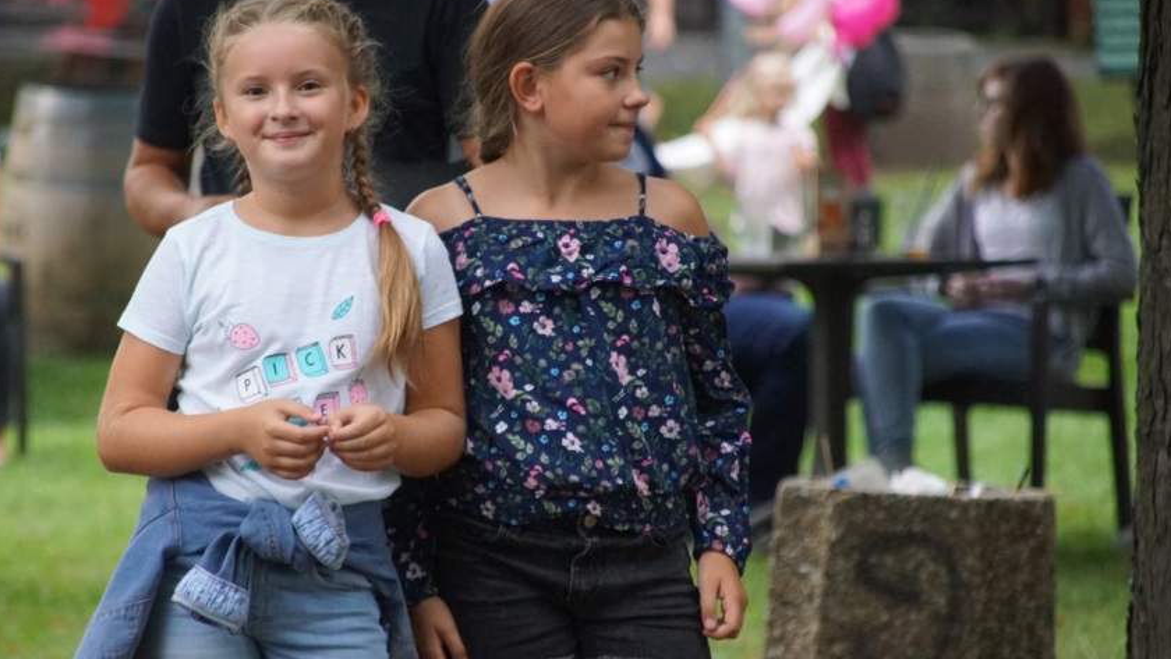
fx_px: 11616
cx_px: 491
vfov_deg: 3.3
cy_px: 366
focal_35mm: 374
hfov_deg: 5.8
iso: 3200
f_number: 6.3
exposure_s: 1/160
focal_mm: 200
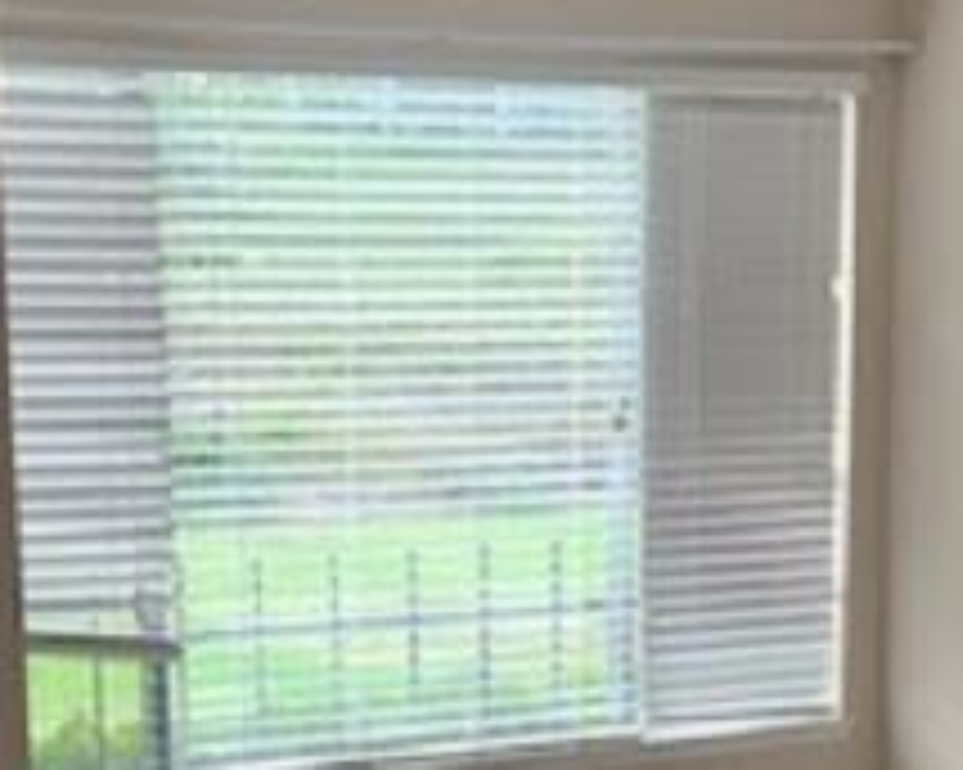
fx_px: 2877
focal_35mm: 101
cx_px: 351
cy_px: 1020
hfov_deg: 19.0
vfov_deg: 14.5
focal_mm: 4.25
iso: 100
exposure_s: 1/116
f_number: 1.8
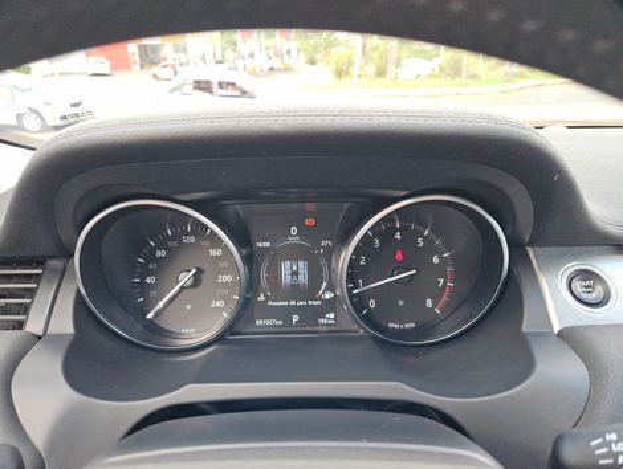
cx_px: 312
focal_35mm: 23
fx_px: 415
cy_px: 234
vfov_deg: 59.0
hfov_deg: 73.8
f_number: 1.8
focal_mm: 5.4
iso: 160
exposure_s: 1/207
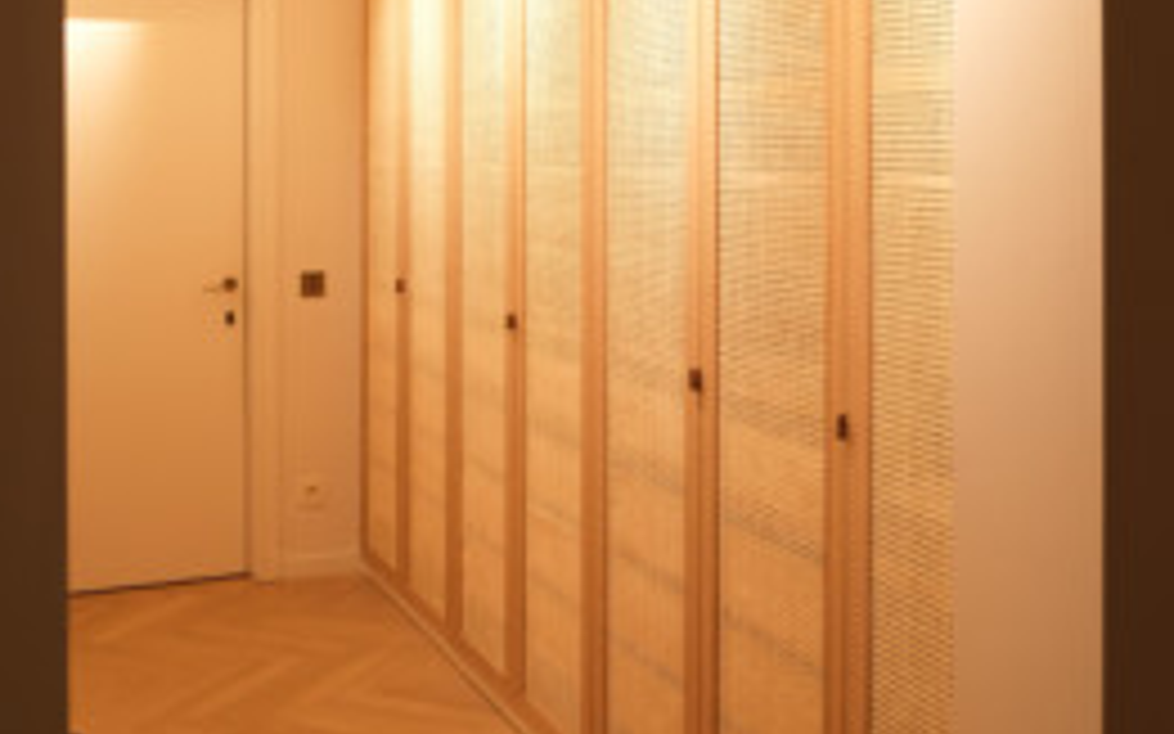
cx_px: 583
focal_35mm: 42
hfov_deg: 47.2
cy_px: 158
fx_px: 1344
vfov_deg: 29.9
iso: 250
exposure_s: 1/30
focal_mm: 18
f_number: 2.8
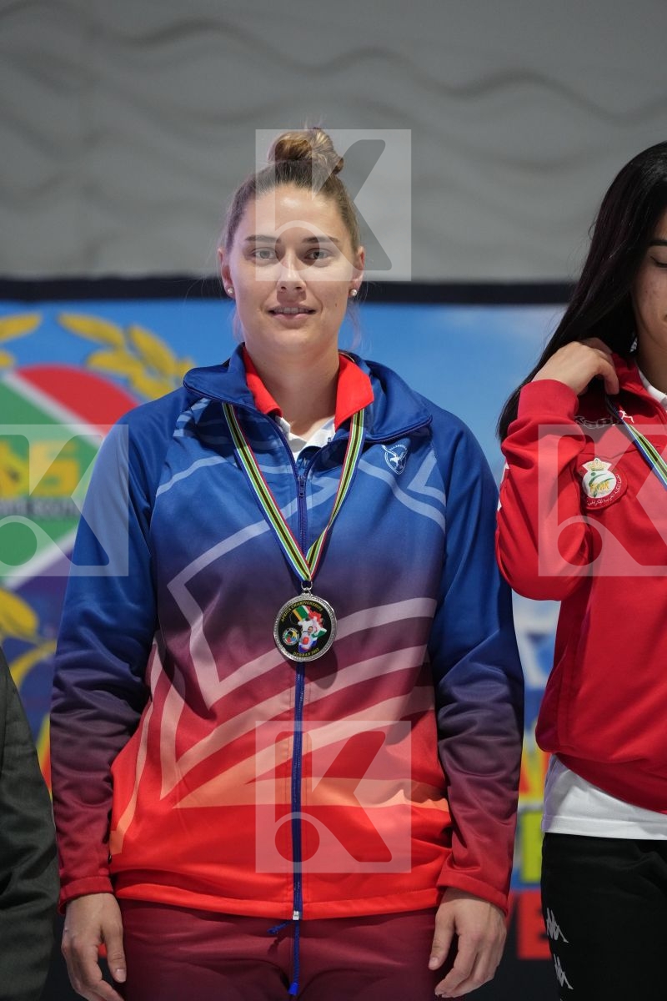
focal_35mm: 200
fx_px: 5558
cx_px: 334
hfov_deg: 6.9
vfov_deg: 10.3
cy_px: 500
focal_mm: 200
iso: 3200
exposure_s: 1/250
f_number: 2.8
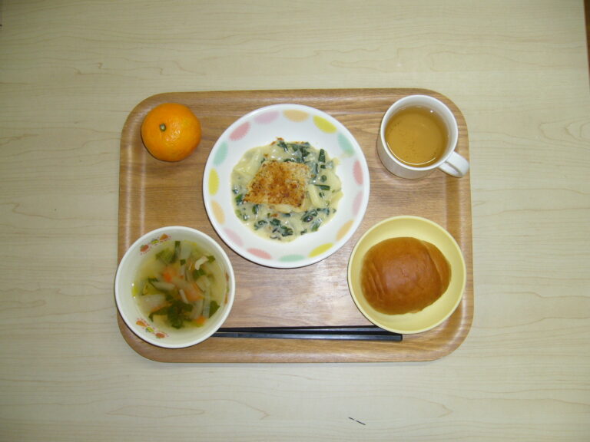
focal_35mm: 35
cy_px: 221
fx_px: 597
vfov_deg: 40.7
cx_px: 295
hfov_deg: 52.6
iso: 100
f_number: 2.8
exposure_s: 1/60
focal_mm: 5.8
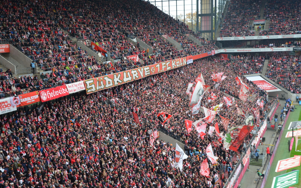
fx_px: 402
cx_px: 151
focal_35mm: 49
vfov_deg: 26.3
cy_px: 98
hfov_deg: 41.1
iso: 400
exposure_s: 1/100
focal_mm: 32
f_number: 5
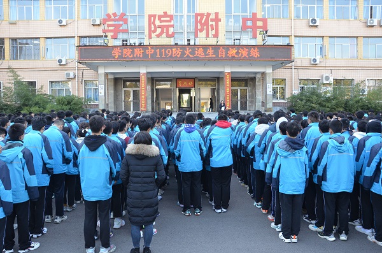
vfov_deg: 47.7
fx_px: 286
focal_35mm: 27
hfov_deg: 67.5
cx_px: 191
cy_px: 126
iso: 1000
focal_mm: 18
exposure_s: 1/180
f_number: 6.7
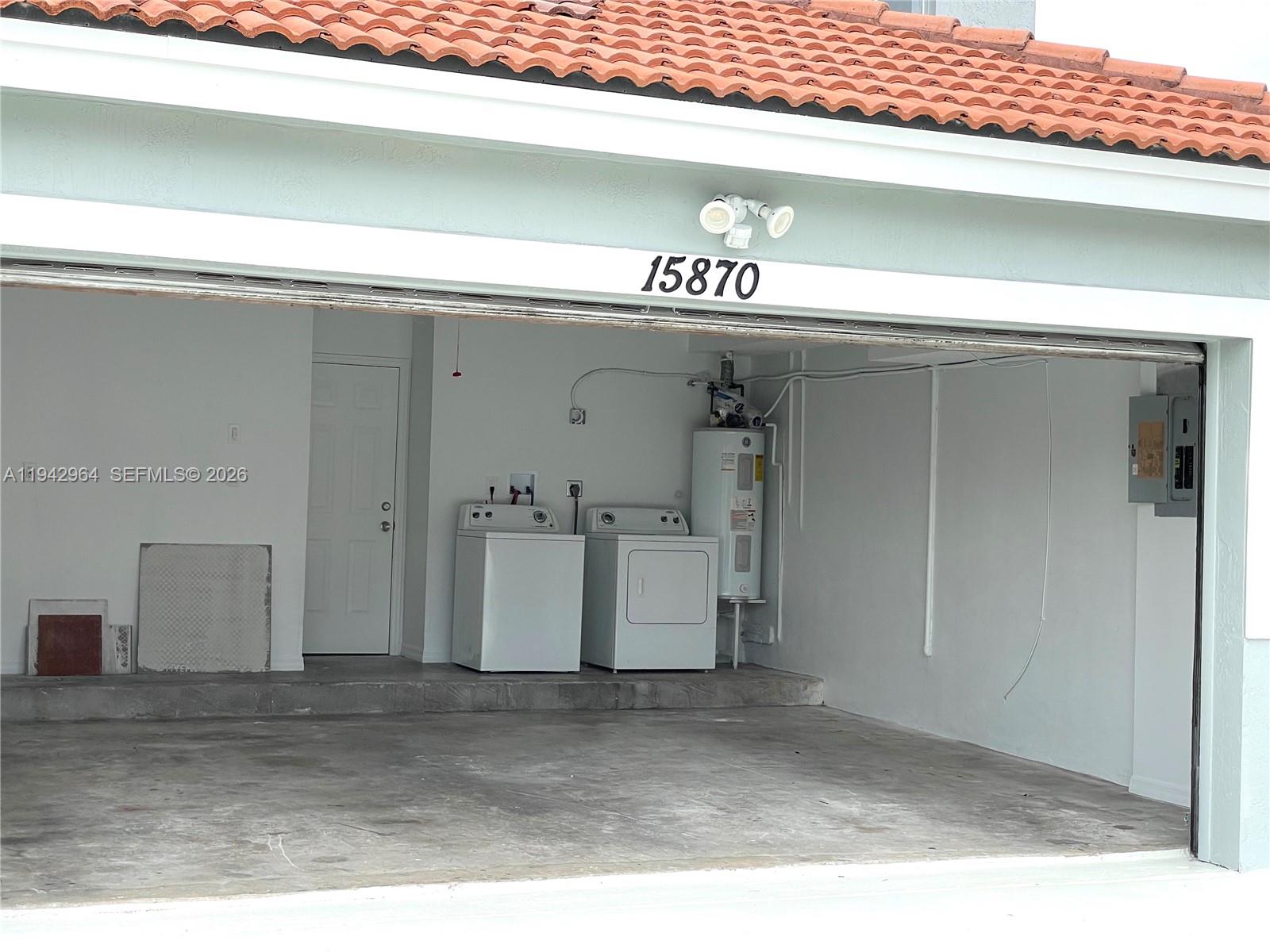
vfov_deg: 28.0
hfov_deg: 36.8
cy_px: 476
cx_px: 635
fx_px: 1908
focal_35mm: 52
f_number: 2
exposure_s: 1/436
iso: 25
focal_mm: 6
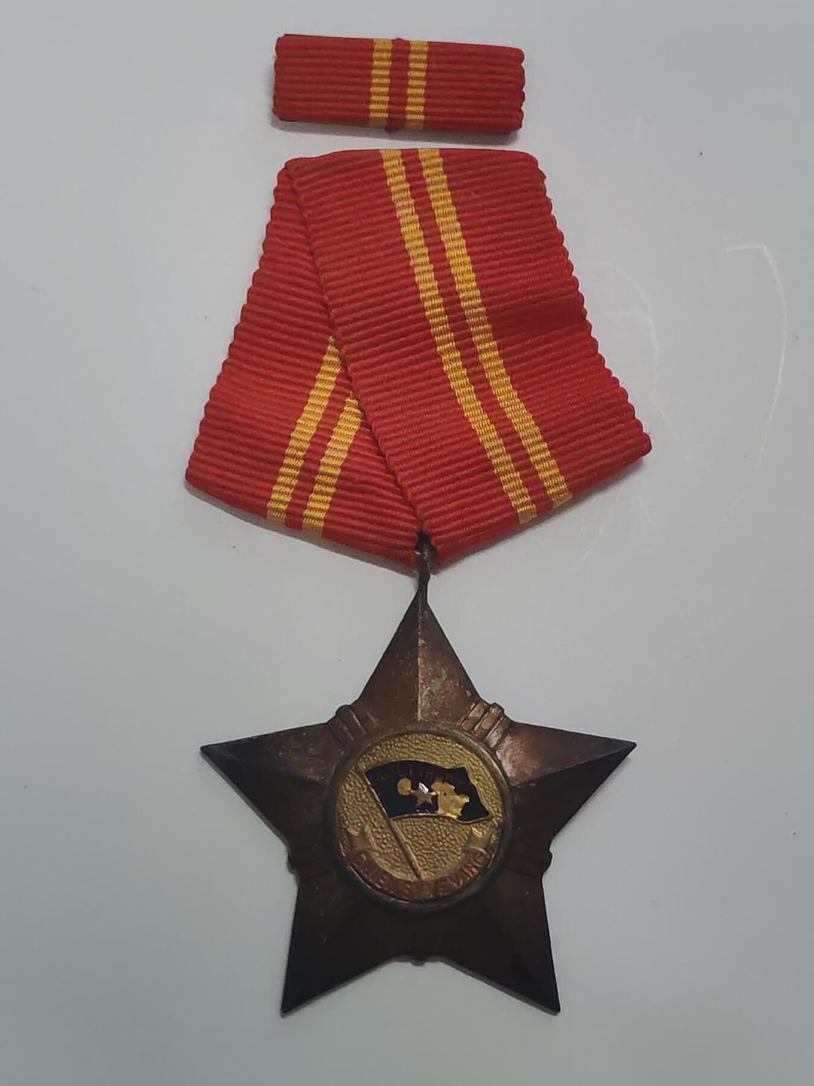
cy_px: 543
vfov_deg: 28.6
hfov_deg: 21.6
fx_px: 2132
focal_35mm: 68
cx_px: 407
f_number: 1.95
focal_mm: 5.52
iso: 640
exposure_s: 1/50
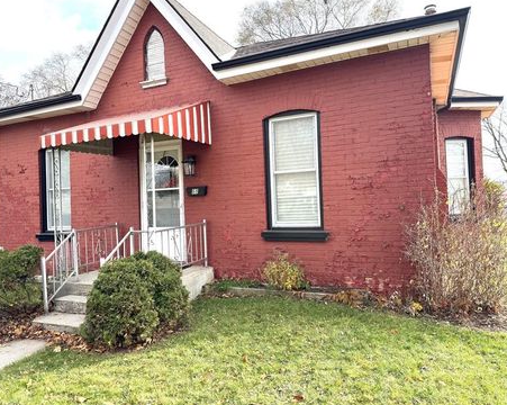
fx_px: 390
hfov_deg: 66.0
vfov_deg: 54.9
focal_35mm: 26
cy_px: 200
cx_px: 236
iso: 80
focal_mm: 6.76
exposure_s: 1/715
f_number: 1.78
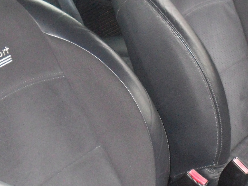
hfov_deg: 19.7
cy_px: 130
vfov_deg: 14.9
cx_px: 172
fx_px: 709
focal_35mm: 99
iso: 200
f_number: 3
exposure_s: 1/45
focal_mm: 6.3
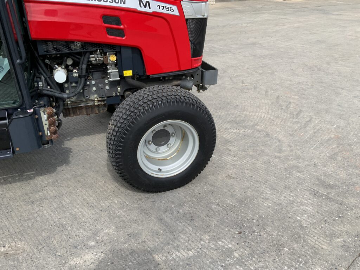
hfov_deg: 61.7
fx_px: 302
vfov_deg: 48.2
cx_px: 180
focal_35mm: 29
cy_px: 135
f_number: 1.8
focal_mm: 3
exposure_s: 1/1195
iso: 16
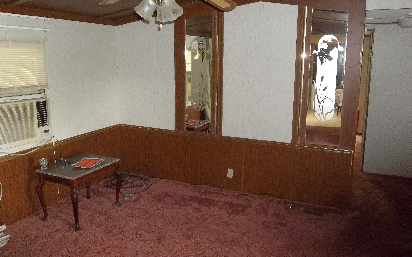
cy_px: 120
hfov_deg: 64.6
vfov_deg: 43.1
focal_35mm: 29
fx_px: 326
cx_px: 206
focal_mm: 4.9
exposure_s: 1/30
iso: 400
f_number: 3.5
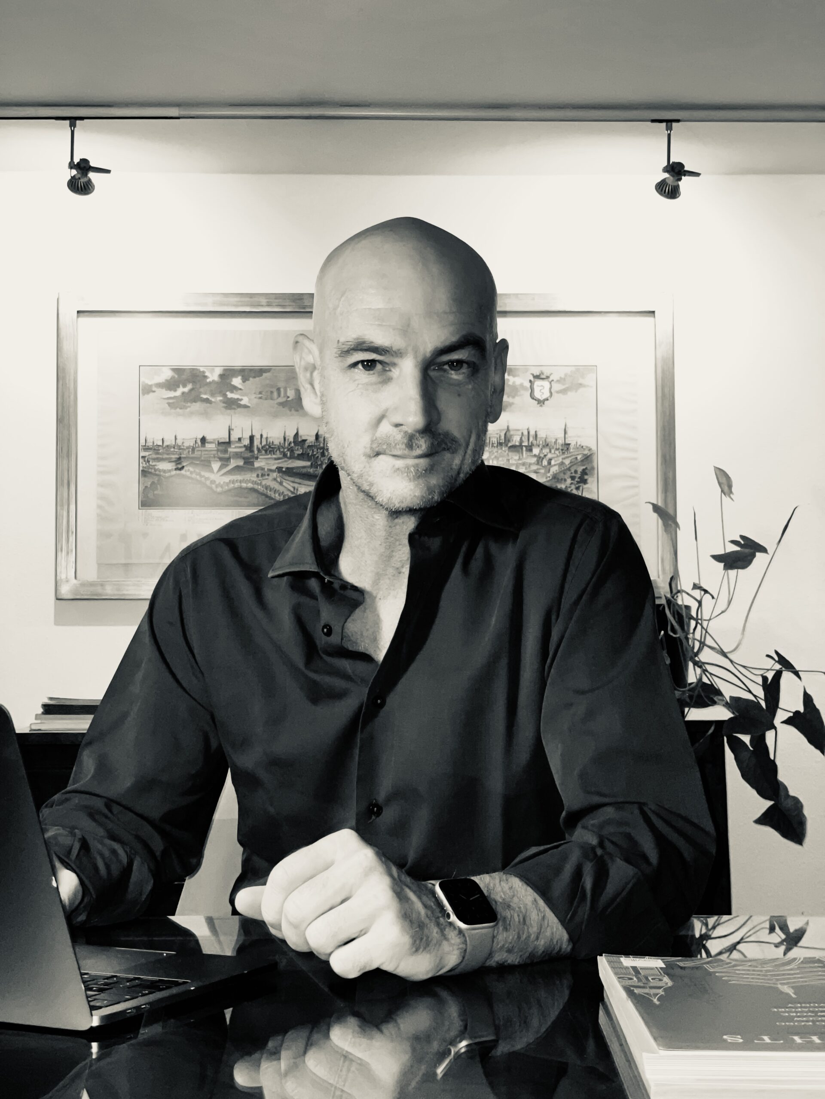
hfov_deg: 28.0
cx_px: 412
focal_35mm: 52
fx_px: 1652
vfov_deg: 36.8
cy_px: 550
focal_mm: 6
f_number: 2
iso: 200
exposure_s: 1/50
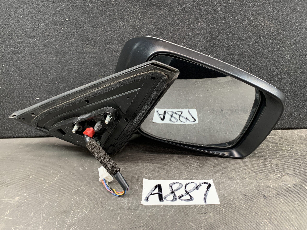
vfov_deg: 53.1
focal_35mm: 26
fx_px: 231
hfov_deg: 67.3
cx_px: 154
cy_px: 115
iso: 100
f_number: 1.8
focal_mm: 4.25
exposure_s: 1/95
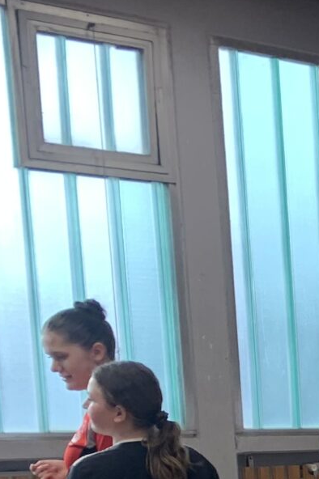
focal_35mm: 117
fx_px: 1557
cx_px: 938
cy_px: 650
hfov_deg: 9.4
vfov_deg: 16.4
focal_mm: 4.25
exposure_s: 1/122
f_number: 1.8
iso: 32
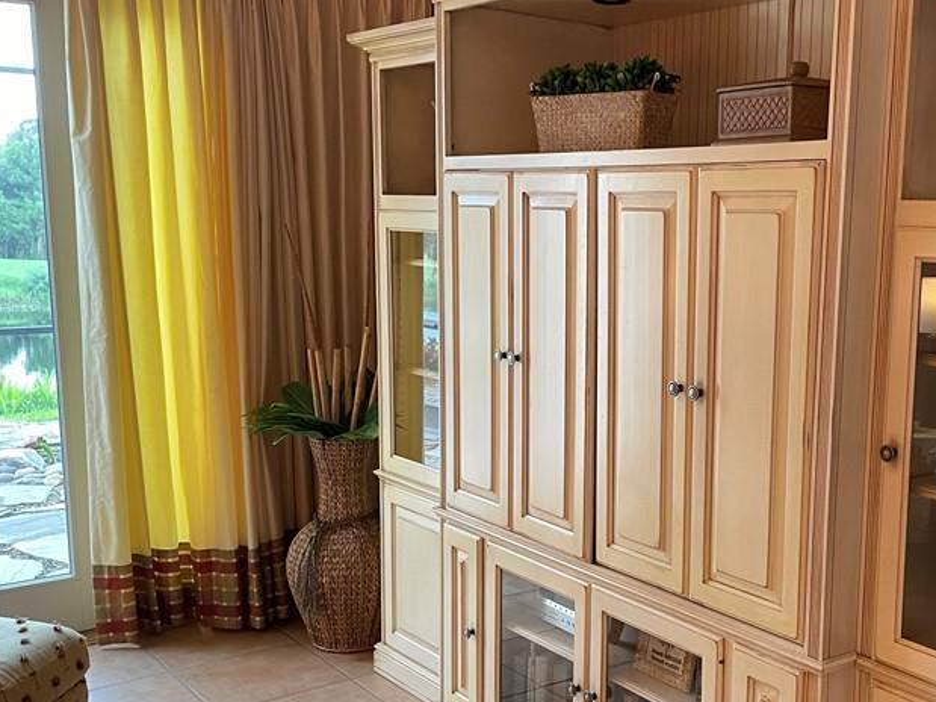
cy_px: 424
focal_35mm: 43
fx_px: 1162
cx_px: 674
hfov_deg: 42.8
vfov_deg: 33.5
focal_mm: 4.2
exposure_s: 1/60
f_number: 1.6
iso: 320
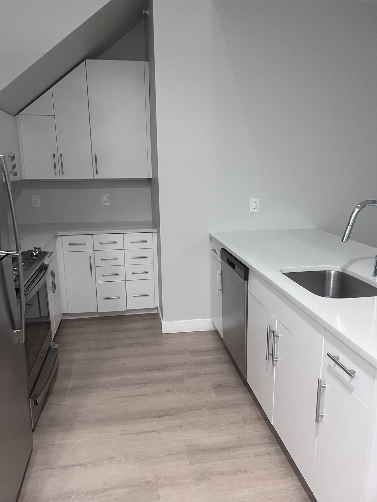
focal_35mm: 26
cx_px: 188
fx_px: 378
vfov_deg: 67.3
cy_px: 251
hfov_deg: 53.1
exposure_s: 1/60
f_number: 1.5
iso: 250
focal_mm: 5.7
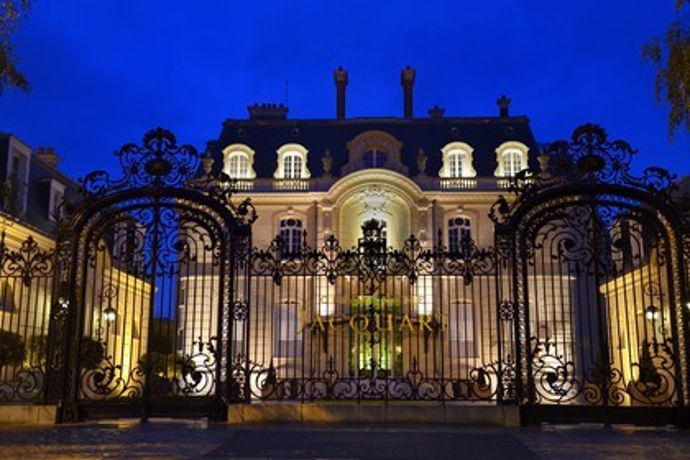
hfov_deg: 46.4
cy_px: 230
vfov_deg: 31.9
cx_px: 345
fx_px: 805
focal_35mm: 42
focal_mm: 42
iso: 800
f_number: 3.5
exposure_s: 1/6
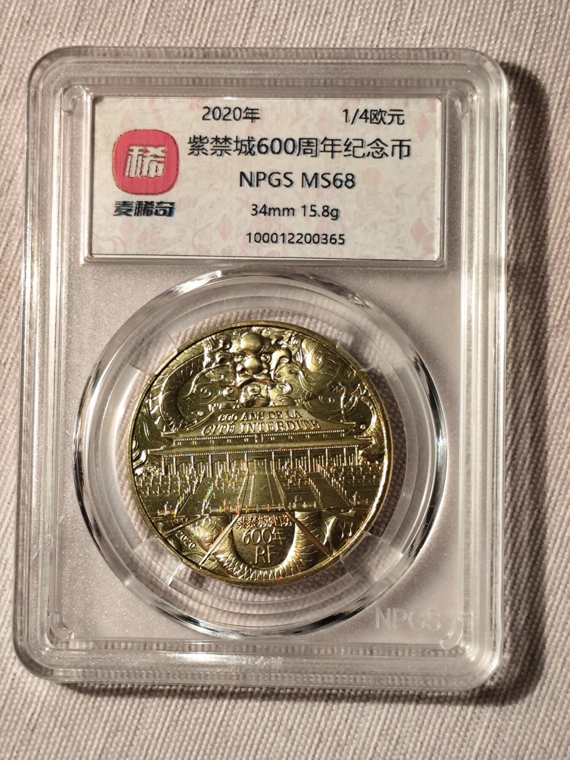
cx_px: 285
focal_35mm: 93
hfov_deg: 15.9
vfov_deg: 21.1
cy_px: 380
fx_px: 2042
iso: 250
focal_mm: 6.19
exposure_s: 1/25
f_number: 1.65
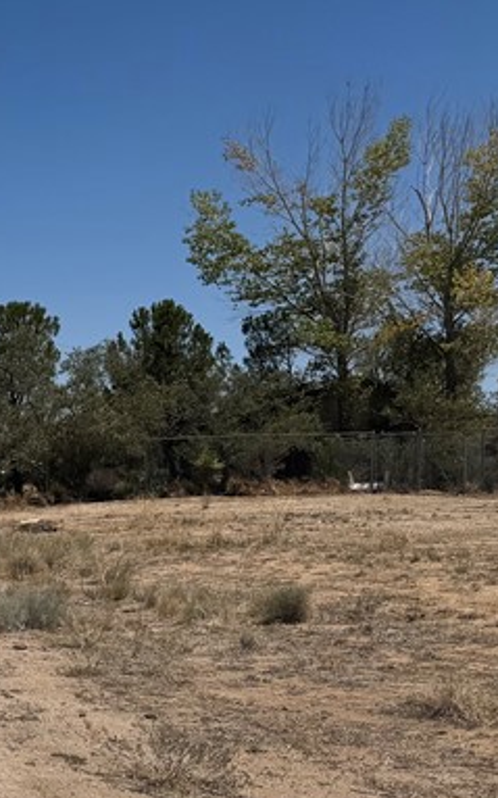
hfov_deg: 15.1
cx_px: -527
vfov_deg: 29.9
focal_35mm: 68
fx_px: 1478
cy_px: 563
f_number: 1.78
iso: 80
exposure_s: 1/10417
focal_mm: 6.76
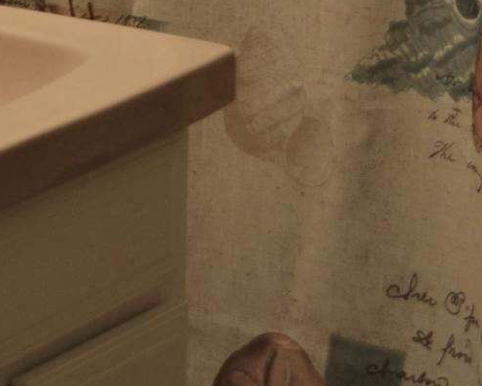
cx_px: -66
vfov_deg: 7.6
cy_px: -427
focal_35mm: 193
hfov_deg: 9.9
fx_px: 2754
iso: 400
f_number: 5
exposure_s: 1/80
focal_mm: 34
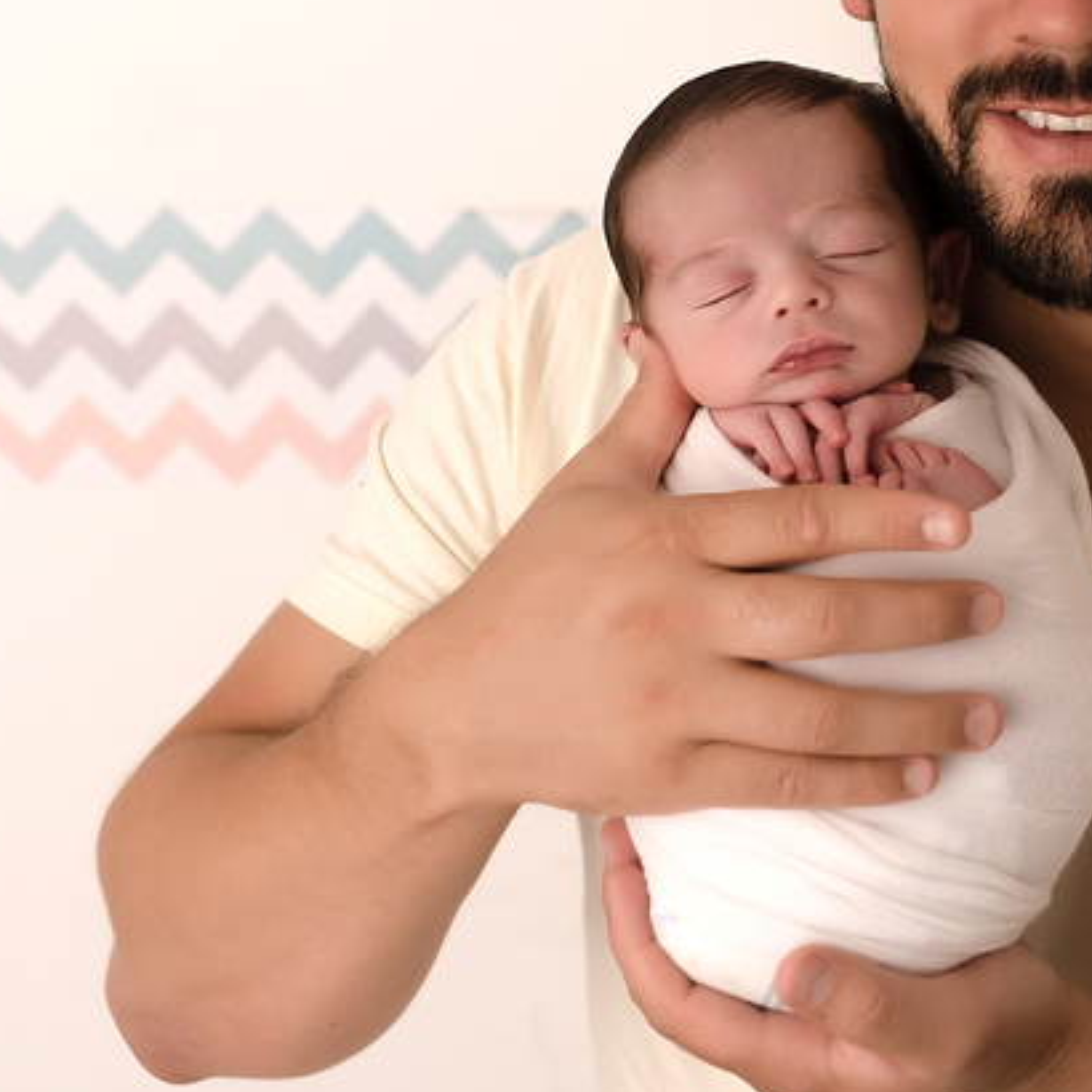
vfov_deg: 19.8
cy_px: 300
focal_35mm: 87
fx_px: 3105
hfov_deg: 19.3
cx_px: 1135
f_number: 3.5
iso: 200
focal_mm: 35
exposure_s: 1/125
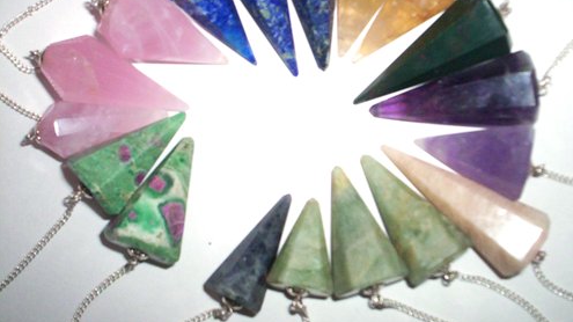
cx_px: 288
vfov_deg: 28.3
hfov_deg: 48.4
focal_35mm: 42
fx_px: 638
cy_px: 129
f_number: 4.5
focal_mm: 4.99
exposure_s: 1/60
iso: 140
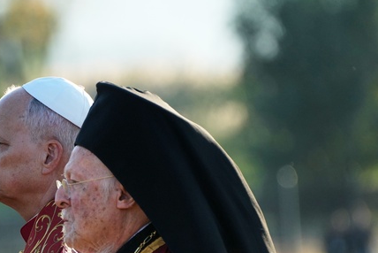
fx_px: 10044
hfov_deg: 2.2
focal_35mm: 956
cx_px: 57
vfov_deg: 1.4
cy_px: 267
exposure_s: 1/500
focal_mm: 400
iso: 400
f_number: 8
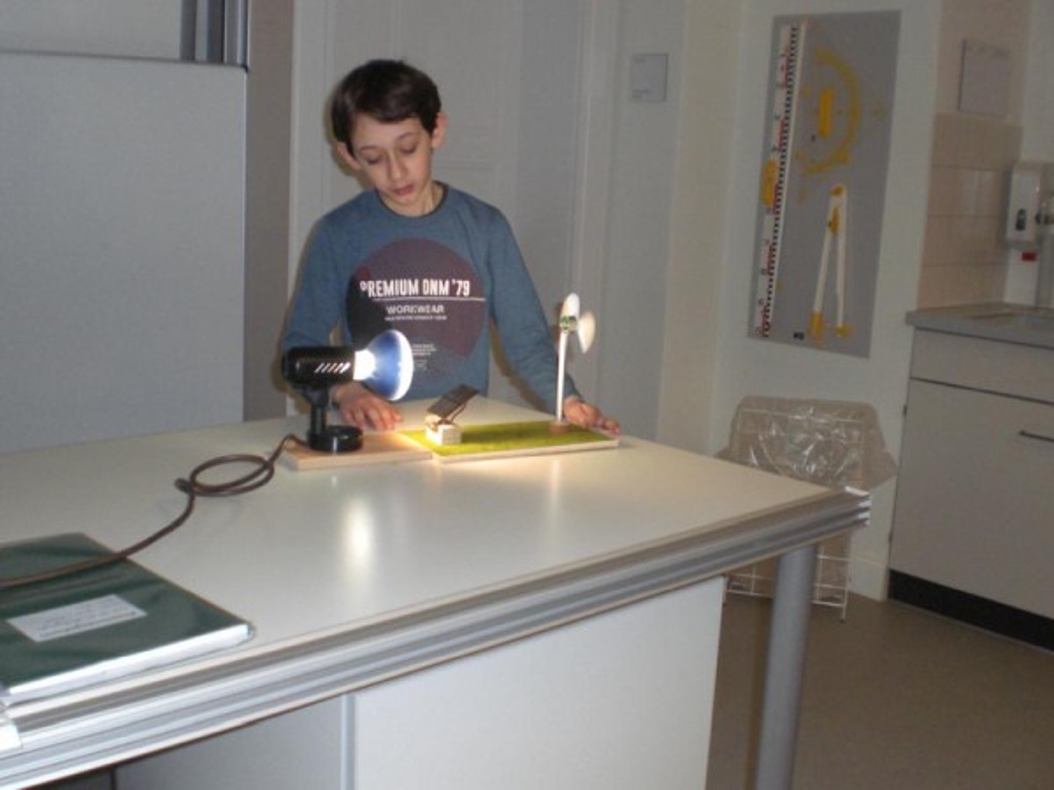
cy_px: 395
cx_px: 527
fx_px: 1157
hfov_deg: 49.0
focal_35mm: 38
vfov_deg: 37.7
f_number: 3.1
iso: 200
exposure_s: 1/60
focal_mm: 6.3
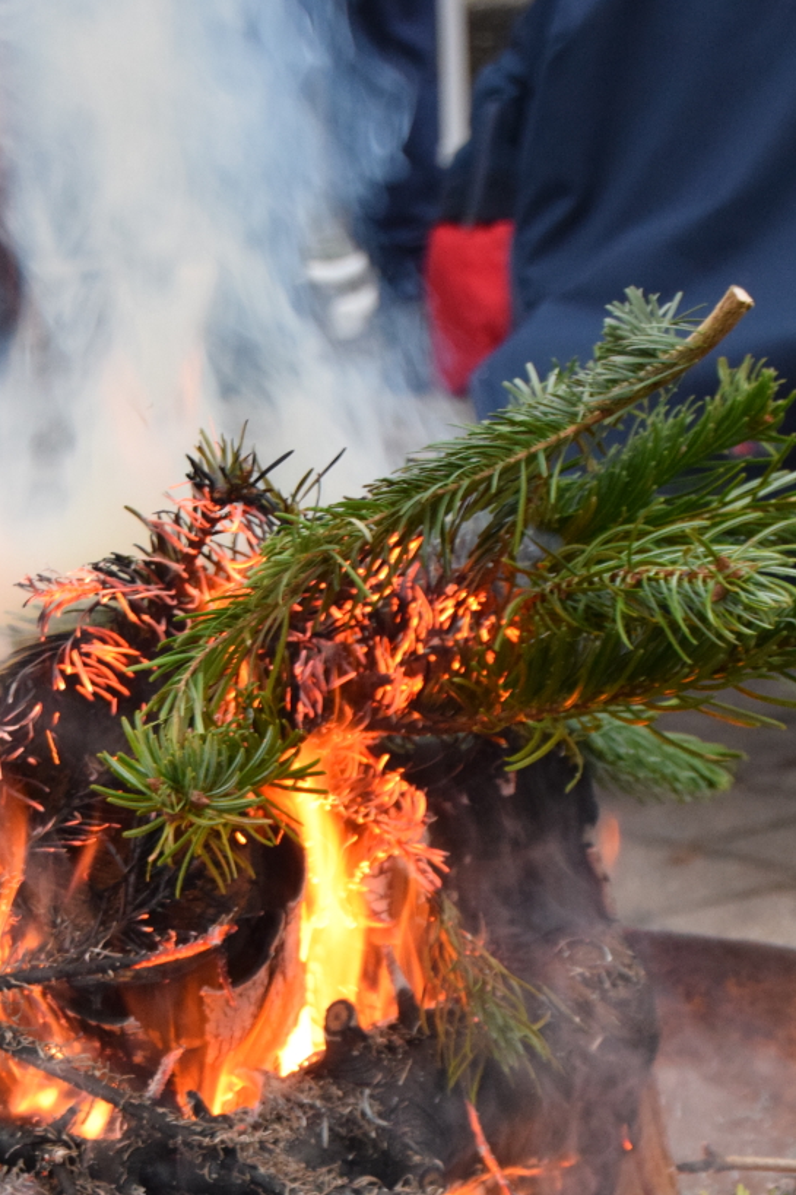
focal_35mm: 143
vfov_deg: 14.2
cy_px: 1042
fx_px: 4744
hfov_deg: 9.5
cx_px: 80
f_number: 5.6
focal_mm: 52
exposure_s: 1/60
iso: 2000
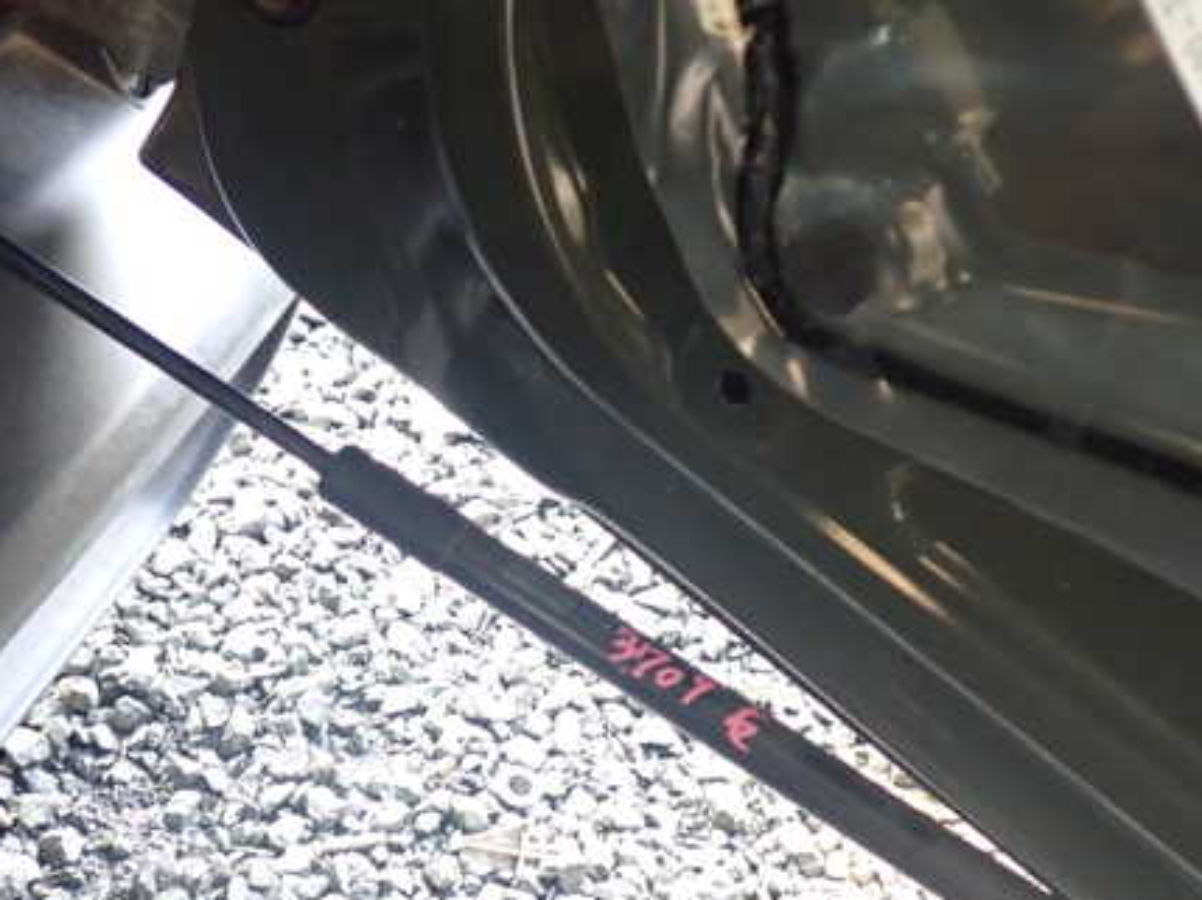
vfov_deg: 34.2
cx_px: 521
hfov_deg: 44.7
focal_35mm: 42
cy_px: 519
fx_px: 1457
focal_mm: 5.4
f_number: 2.3
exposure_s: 1/30
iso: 800
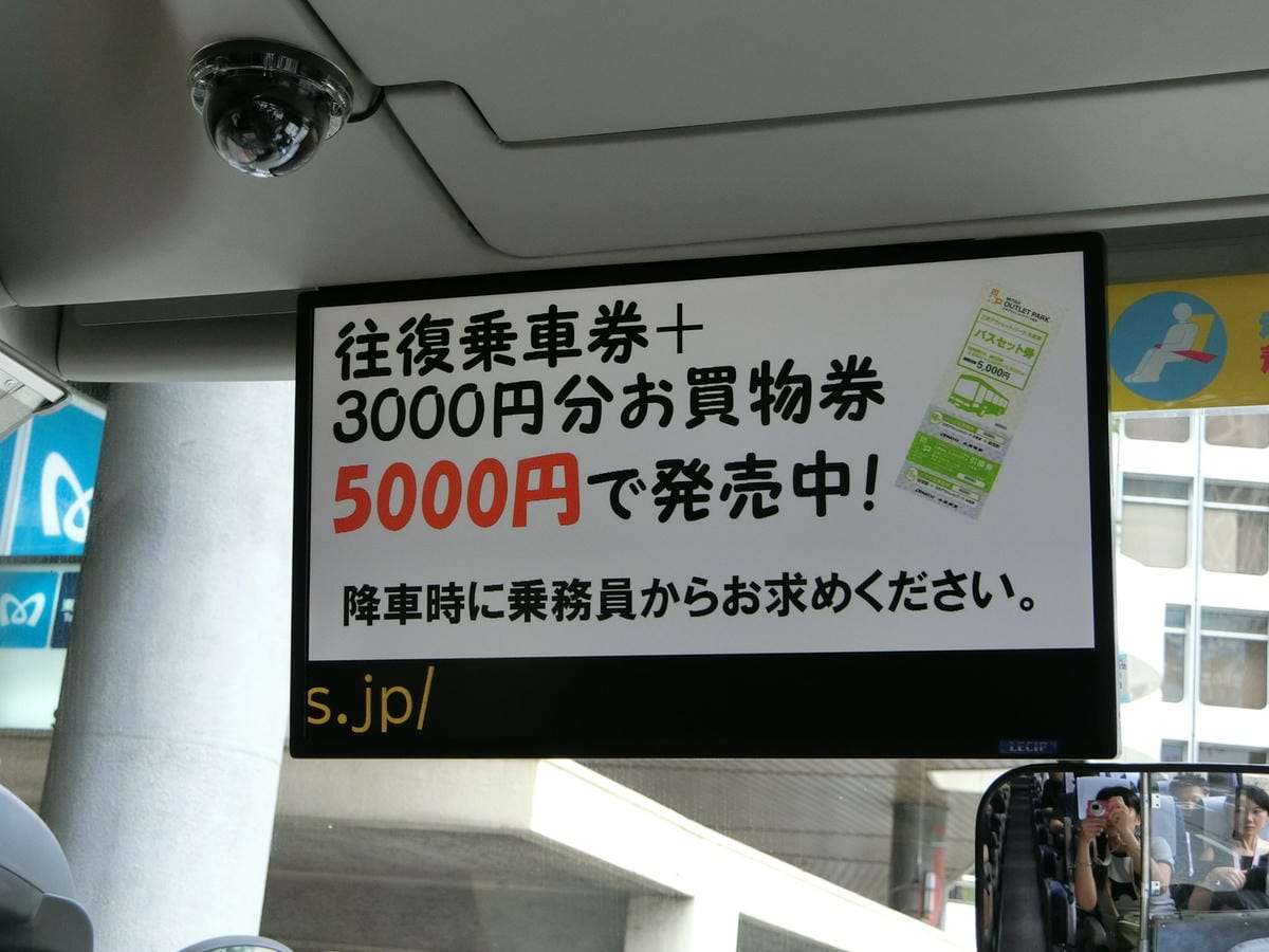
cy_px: 476
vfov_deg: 24.4
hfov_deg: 32.2
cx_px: 634
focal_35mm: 60
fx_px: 2200
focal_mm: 12.8
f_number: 3.8
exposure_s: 1/125
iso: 250
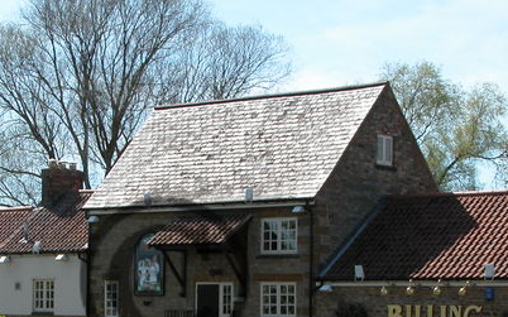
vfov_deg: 11.4
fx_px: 1578
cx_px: 164
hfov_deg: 18.2
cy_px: 280
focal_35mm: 114
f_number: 6.2
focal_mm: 13.7
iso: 100
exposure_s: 1/318
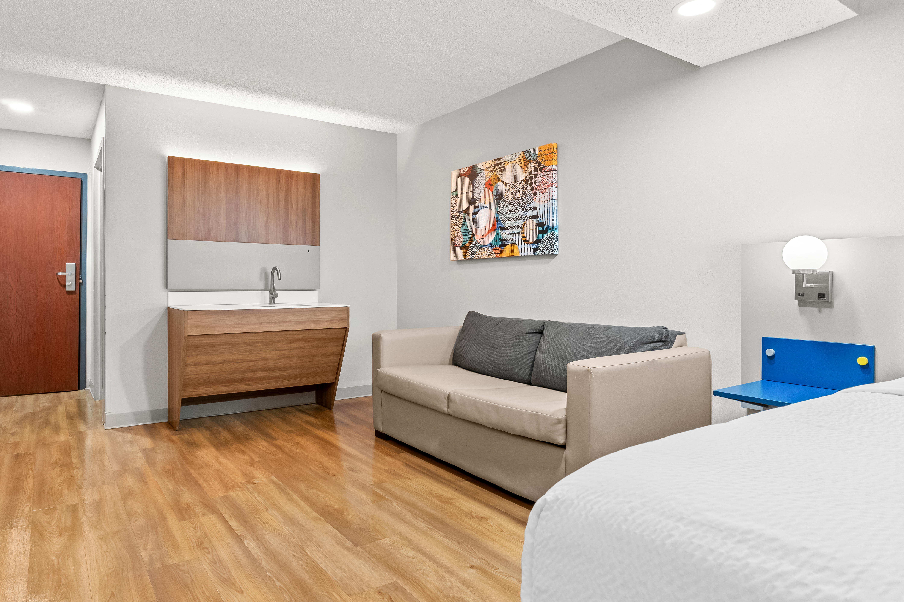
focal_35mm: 19
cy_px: 301
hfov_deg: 86.3
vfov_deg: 64.0
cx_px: 452
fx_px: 482
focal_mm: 12.8
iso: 250
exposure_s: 1/1.25
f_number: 7.1
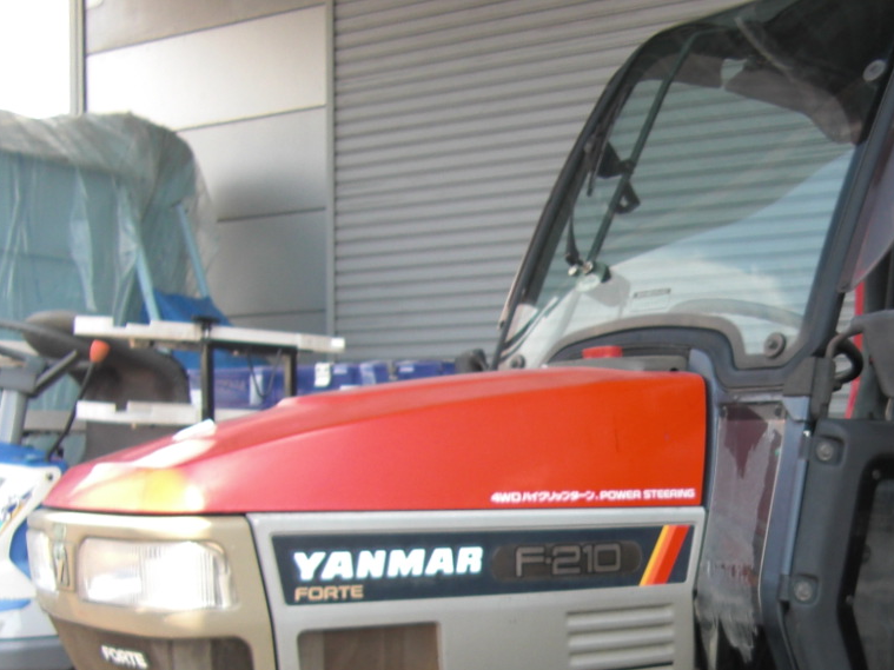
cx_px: 756
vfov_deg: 24.1
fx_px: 1524
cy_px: 612
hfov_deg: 31.6
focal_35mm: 59
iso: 50
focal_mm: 4.9
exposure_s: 1/125
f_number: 2.6
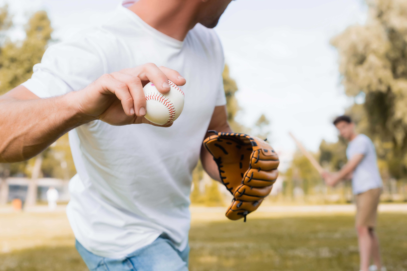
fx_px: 565
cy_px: 136
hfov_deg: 39.6
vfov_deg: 27.0
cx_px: 204
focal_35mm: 50
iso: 200
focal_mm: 50
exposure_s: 1/400
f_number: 5.6
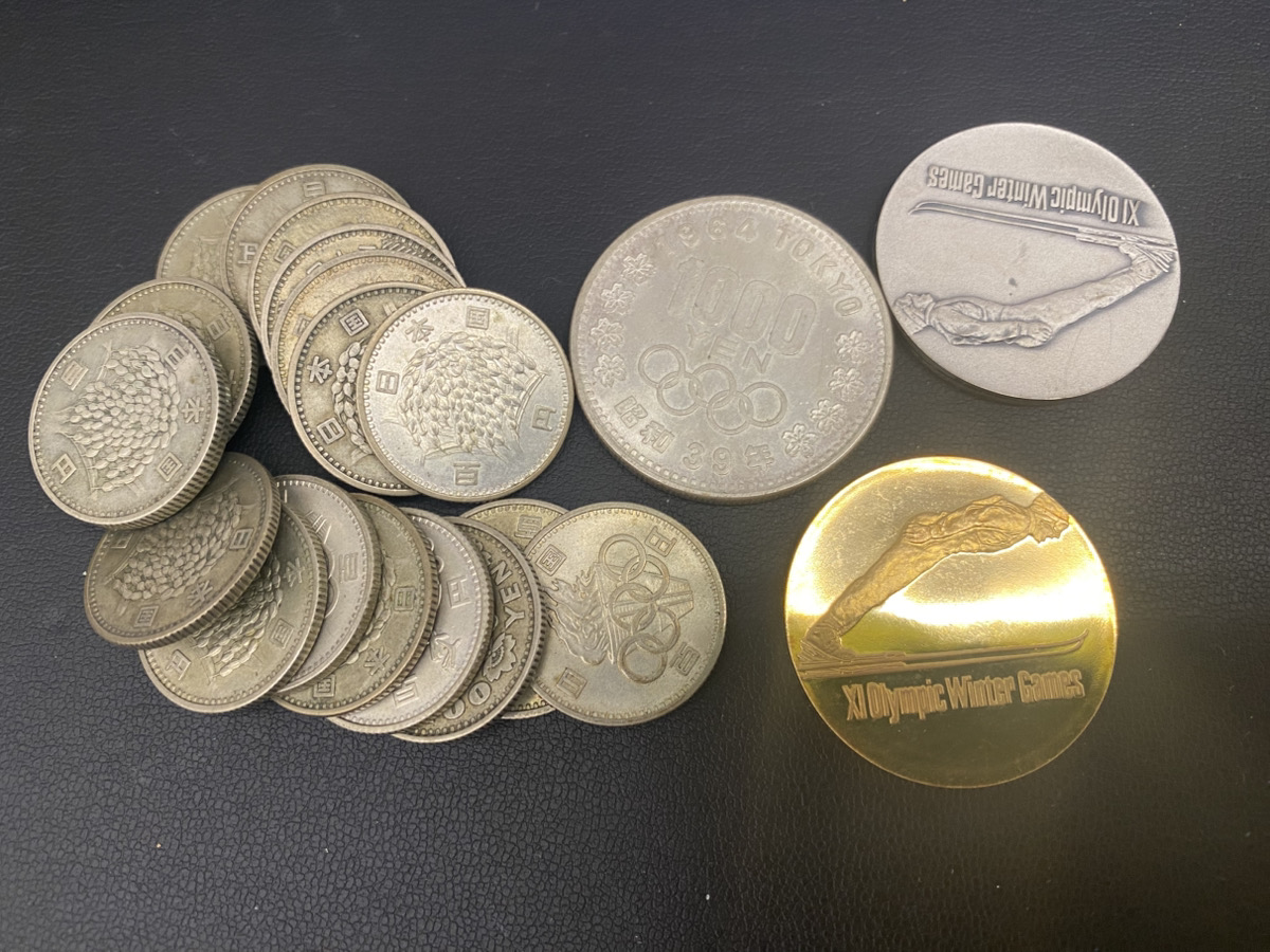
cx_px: 635
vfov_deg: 54.9
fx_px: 917
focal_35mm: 25
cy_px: 476
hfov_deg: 69.4
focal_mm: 4.25
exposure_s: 1/50
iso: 125
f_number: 1.8
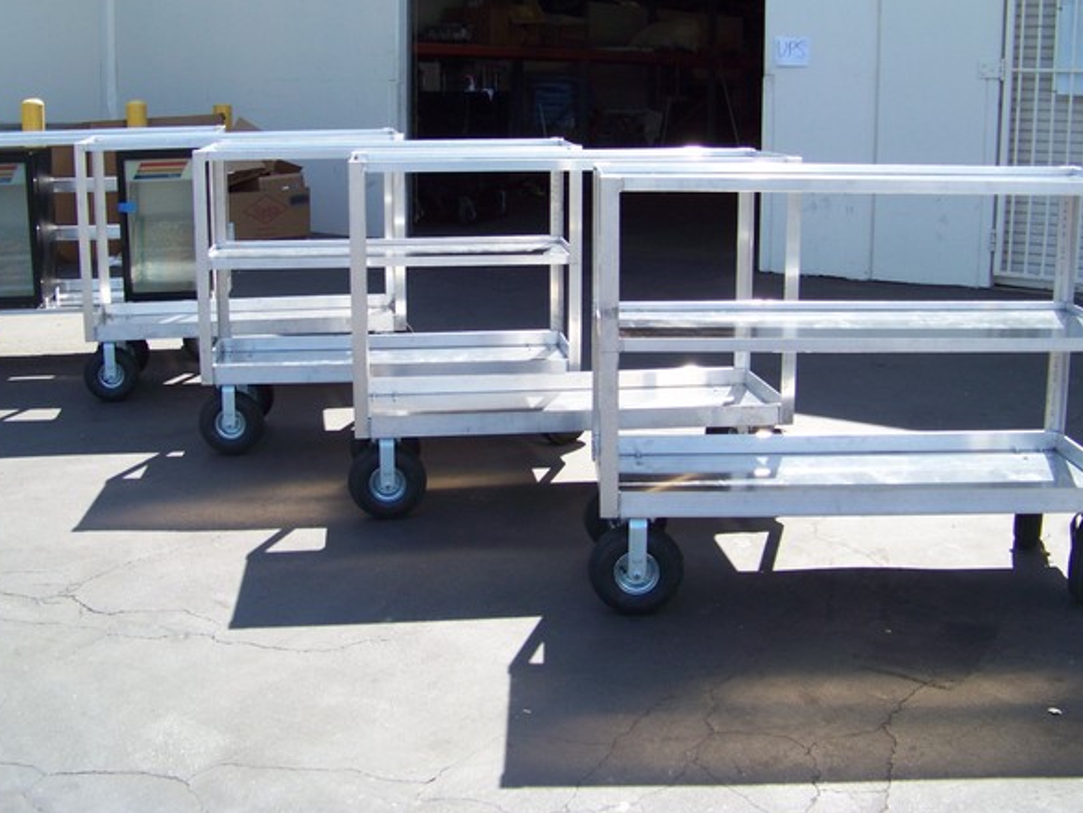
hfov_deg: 43.8
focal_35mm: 43
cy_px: 352
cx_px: 532
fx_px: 1346
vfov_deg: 33.6
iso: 72
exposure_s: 1/500
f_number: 2.8
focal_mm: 5.85
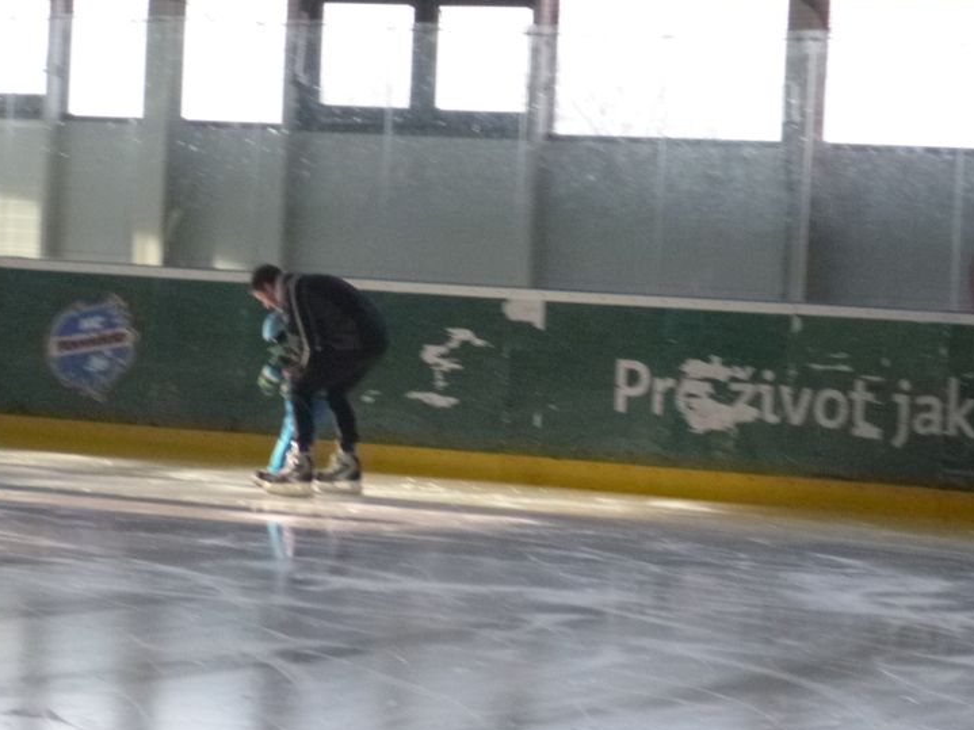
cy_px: 374
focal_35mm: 168
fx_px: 4726
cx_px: 484
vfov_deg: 8.8
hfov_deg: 11.8
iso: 640
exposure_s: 1/200
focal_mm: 26.9
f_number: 5.8
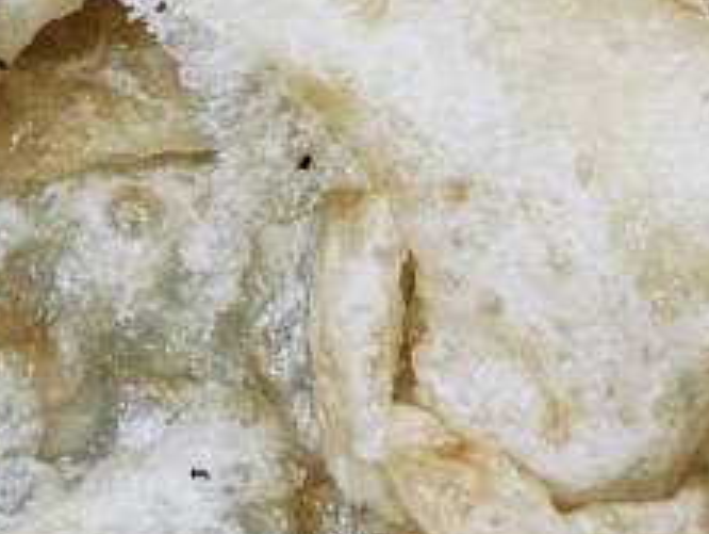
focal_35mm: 221
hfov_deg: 8.9
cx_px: 163
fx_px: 4531
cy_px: -339
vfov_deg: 6.6
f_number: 1.78
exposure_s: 1/50
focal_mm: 6.76
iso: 125
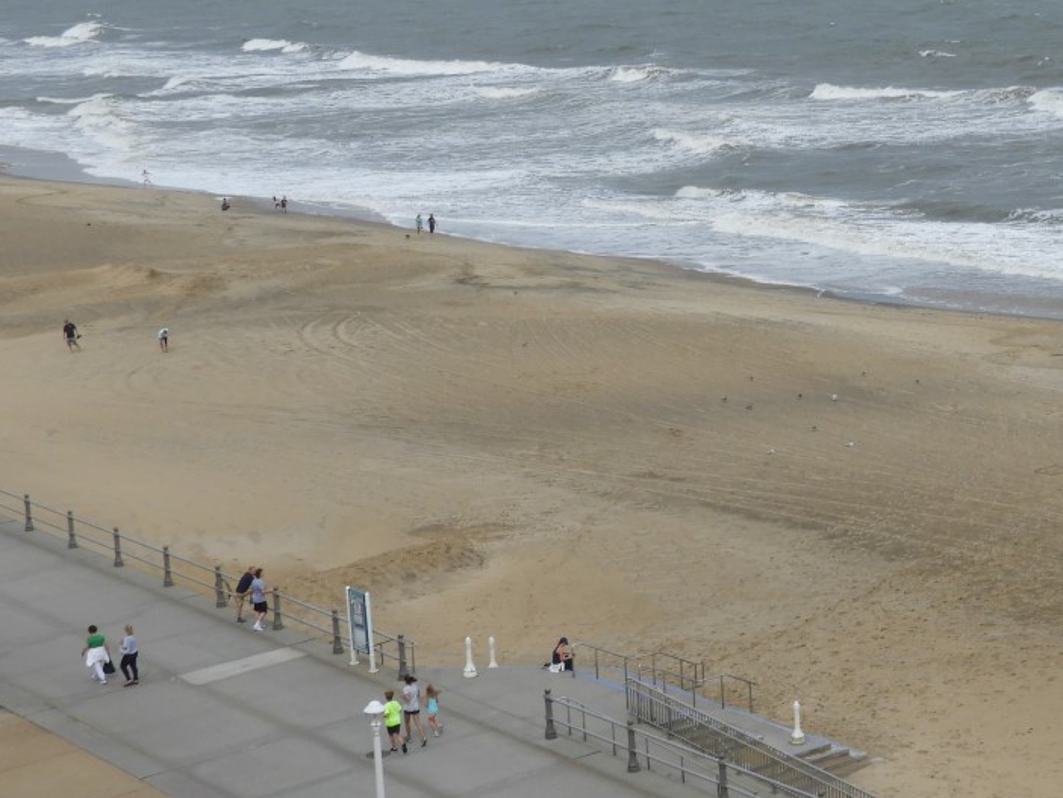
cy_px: 229
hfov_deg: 23.3
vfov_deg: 17.9
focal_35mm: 82
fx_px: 2519
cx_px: 936
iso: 100
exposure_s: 1/2000
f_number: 3.8
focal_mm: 7.2
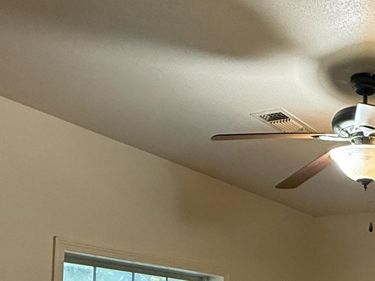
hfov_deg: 32.0
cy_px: 322
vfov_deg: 24.8
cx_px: 397
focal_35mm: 54
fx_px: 585
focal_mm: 2.22
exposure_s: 1/120
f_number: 2.2
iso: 320
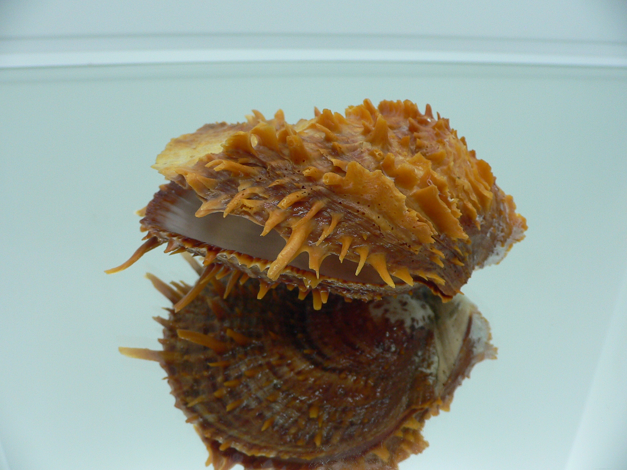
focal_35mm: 36
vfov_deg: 39.7
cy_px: 240
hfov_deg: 51.4
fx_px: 652
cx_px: 308
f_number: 2.8
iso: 100
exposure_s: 1/60
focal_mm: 4.6
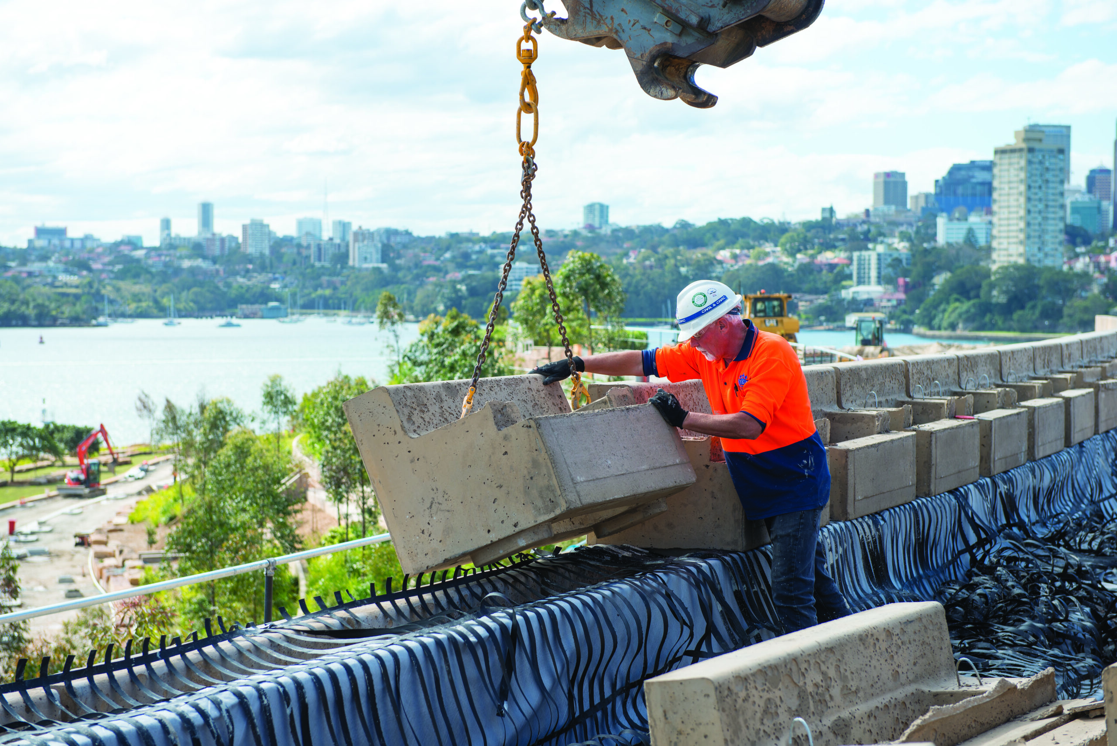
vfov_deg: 19.5
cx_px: 558
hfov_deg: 28.8
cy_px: 373
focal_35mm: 70
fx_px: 2173
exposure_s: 1/320
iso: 100
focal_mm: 70
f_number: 5.6
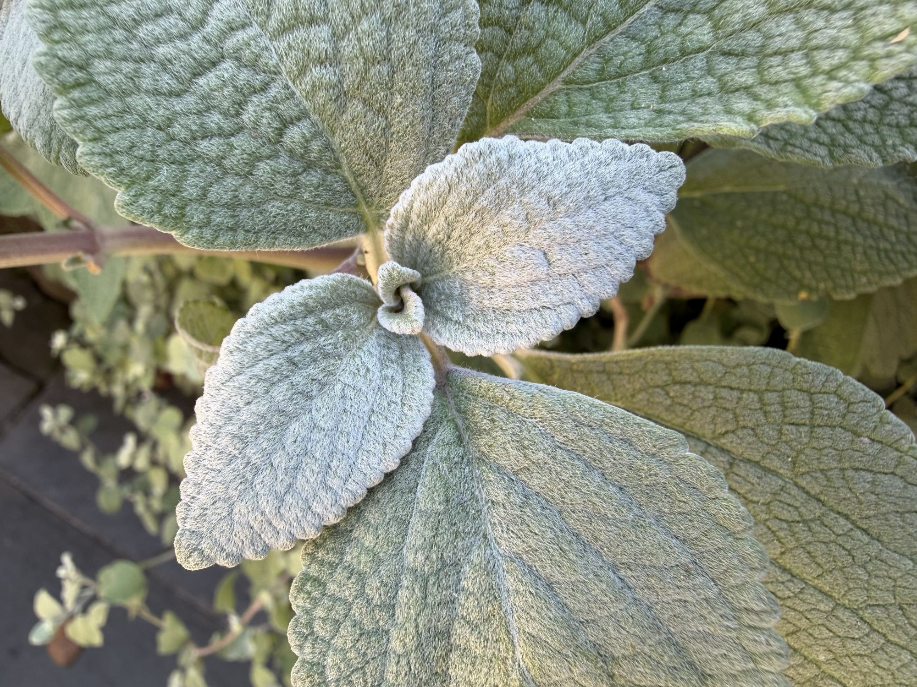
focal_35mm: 24
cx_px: 458
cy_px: 344
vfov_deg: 56.8
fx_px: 636
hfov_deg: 71.6
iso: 64
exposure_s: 1/121
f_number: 2.2
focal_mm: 2.22
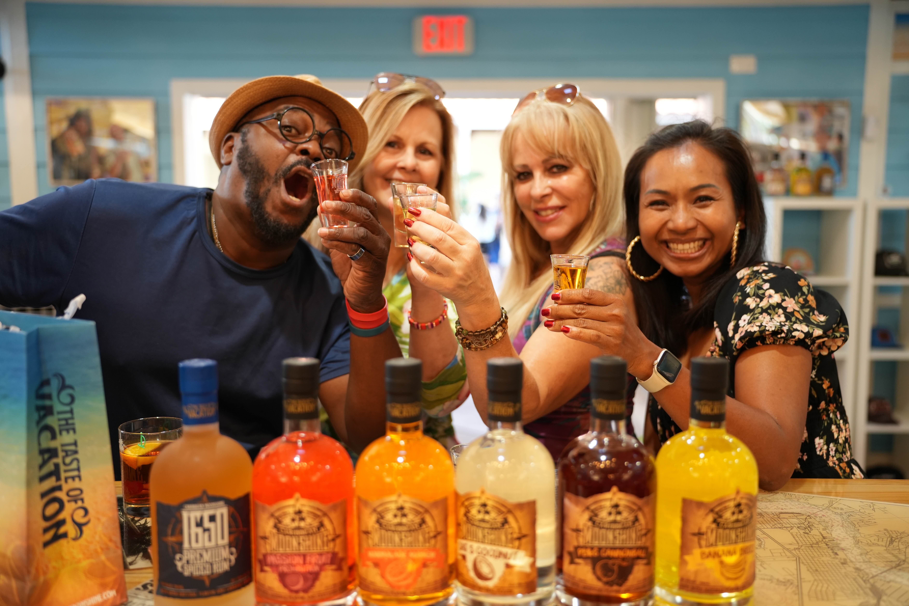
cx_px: 454
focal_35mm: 35
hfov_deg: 54.4
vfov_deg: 37.9
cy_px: 303
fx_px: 884
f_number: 2.8
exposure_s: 1/250
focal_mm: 35
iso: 1000
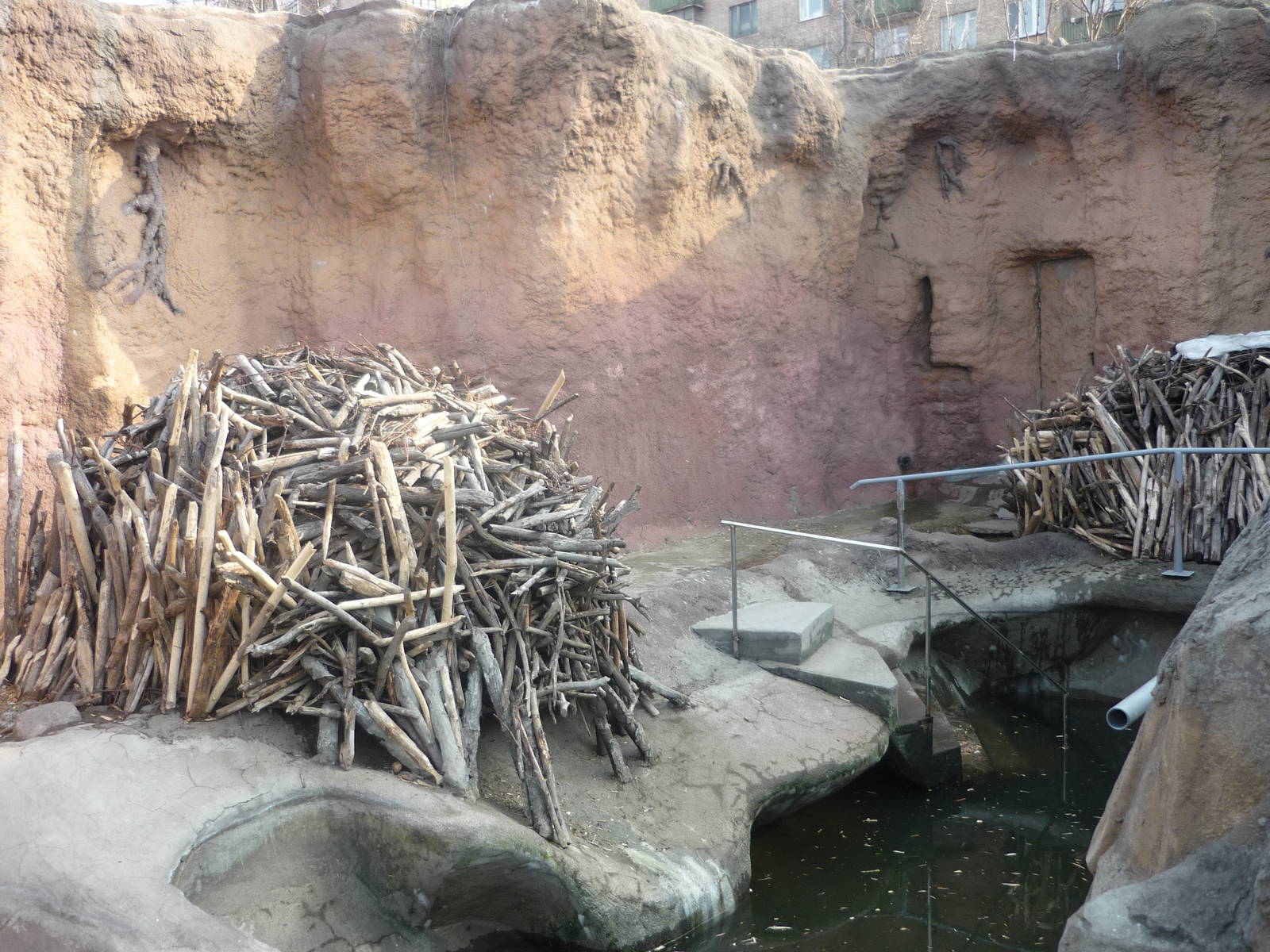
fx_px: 1211
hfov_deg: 55.4
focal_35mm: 33
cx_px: 635
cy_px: 476
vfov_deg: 42.9
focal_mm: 5.5
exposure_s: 1/200
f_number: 2.8
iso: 100
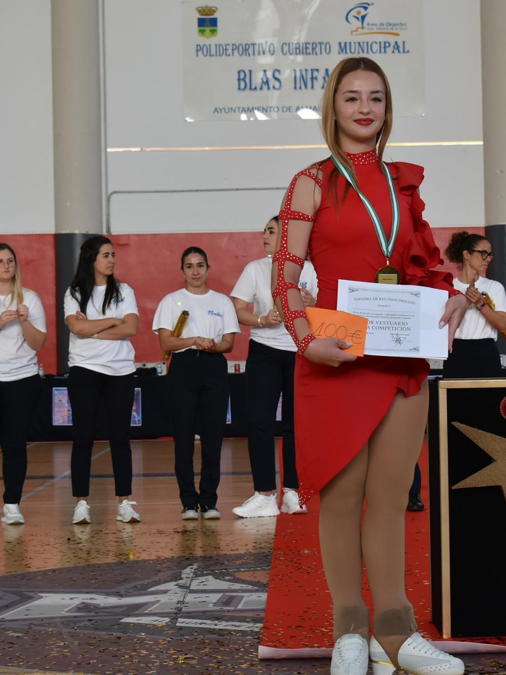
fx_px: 1905
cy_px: 338
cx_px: 310
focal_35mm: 98
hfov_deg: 15.1
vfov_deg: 20.1
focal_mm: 45
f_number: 5
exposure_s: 1/100
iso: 400
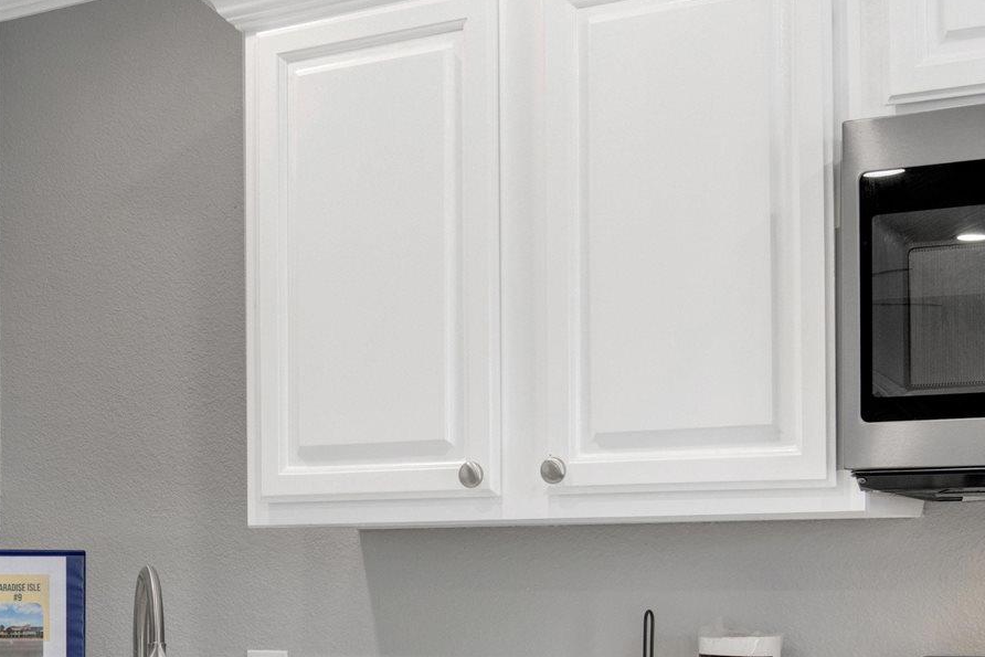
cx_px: 287
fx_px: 1697
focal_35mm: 62
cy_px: 570
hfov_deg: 32.0
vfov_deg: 21.5
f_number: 11
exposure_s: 1/3
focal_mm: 18
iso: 200
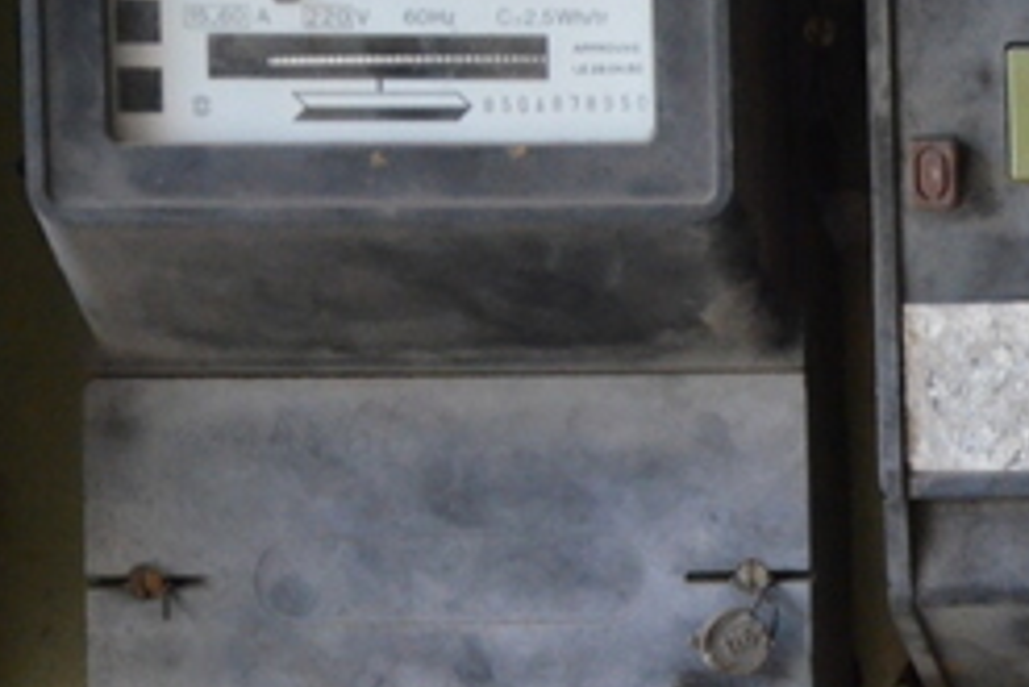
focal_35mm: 510
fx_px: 14575
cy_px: 716
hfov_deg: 4.0
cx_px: 1641
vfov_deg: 2.7
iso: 3200
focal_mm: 105
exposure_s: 1/250
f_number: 9
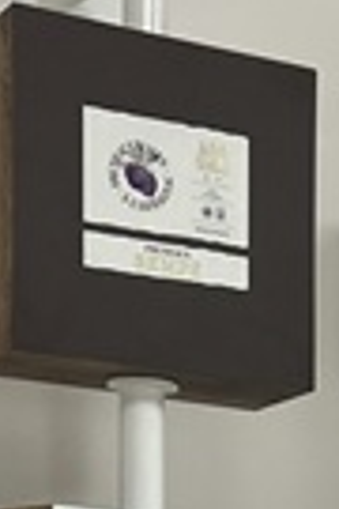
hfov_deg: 8.9
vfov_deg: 12.5
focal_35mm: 150
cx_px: 557
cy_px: 909
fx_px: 2119
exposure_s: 1/100
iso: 100
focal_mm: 5.7
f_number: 1.5
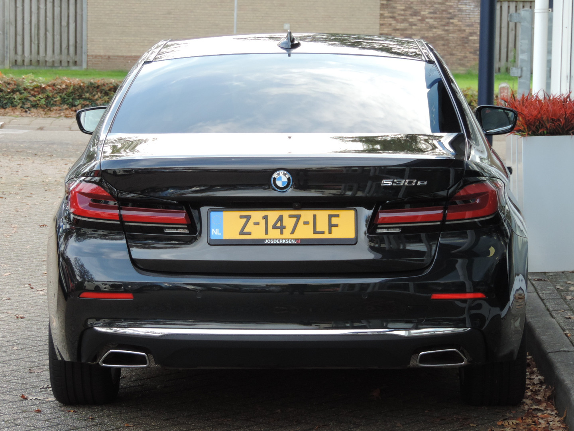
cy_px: 216
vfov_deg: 11.0
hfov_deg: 14.6
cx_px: 287
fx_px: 2239
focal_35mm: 135
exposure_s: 1/125
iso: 320
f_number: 4.3
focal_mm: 24
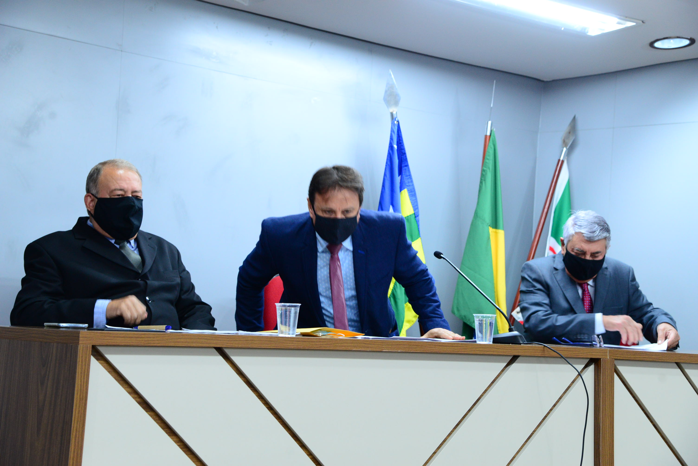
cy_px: 233
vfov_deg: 23.4
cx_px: 349
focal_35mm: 58
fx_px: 1125
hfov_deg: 34.5
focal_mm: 58
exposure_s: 1/60
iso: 2000
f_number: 5
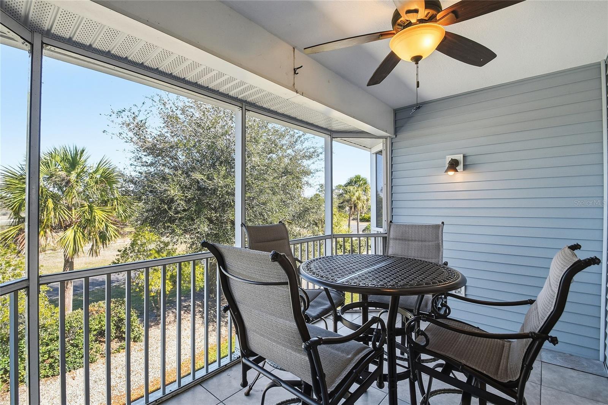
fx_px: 253
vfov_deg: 77.3
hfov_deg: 100.4
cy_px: 202
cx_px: 304
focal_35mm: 15
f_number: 8
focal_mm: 10
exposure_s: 1/250
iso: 200
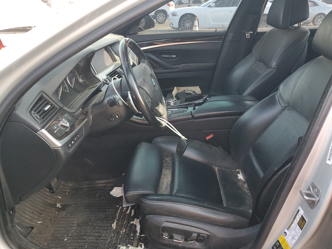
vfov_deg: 53.1
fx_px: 249
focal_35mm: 26
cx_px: 166
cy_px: 124
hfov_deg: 67.3
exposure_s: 1/120
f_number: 1.5
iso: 65
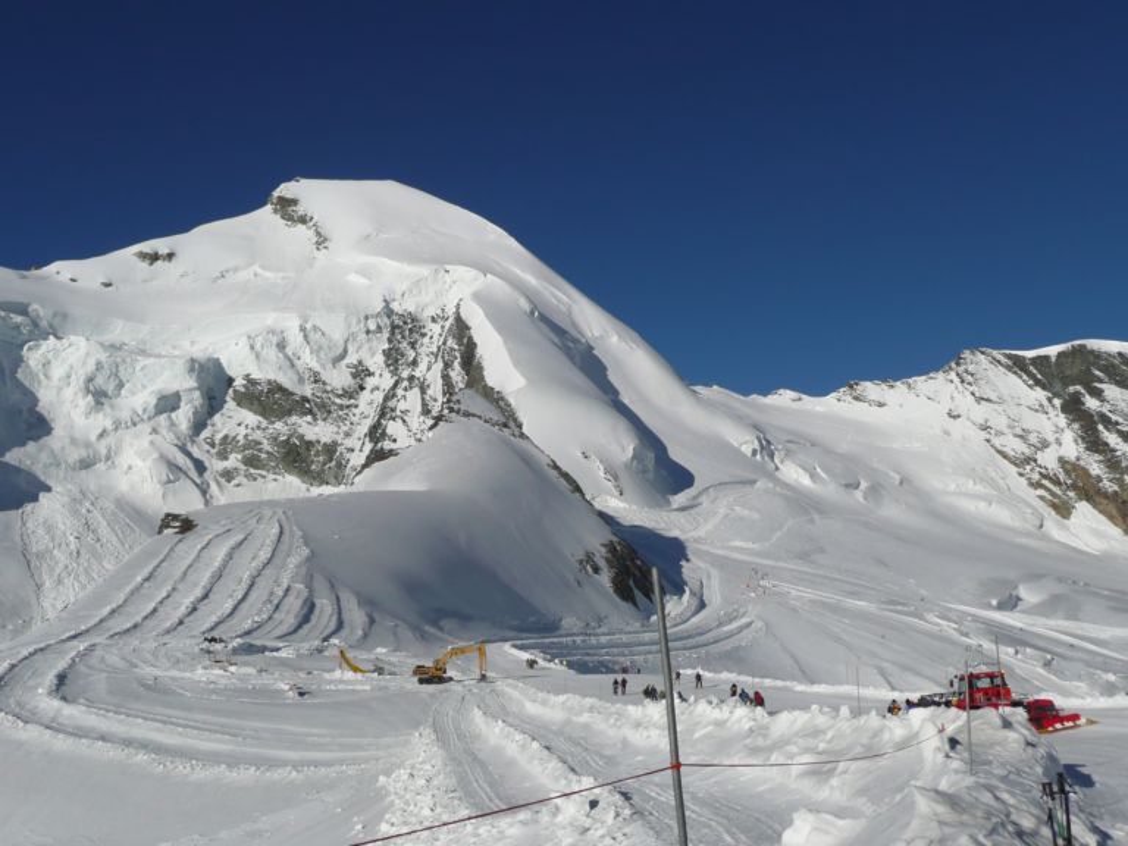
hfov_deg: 49.0
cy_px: 423
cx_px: 564
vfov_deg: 37.7
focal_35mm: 38
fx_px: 1238
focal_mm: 6.2
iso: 100
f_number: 9
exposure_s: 1/500
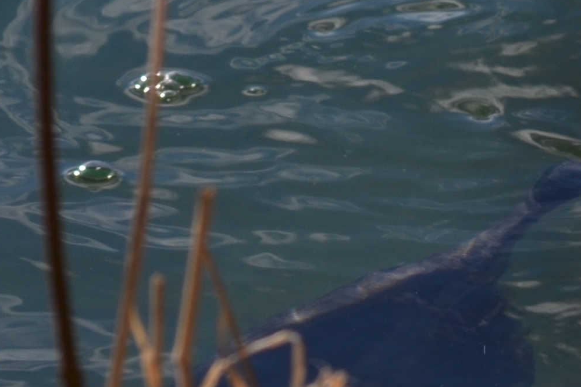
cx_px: 1314
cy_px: -110
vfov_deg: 1.6
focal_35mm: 844
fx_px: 13620
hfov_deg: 2.4
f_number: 10
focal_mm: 122
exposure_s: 1/200
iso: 100
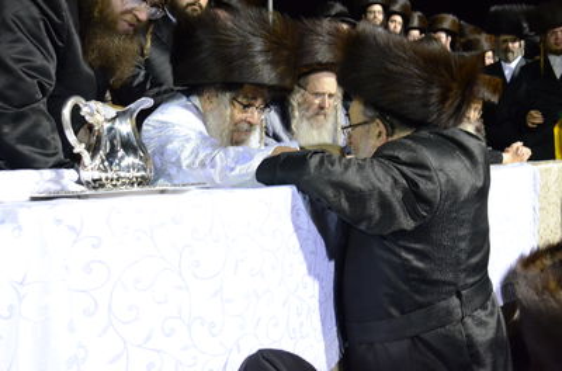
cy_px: 186
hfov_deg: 46.5
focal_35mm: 42
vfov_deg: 31.7
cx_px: 281
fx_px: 654
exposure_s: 1/50
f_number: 4.5
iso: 4000
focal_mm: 28
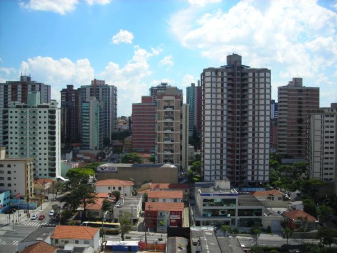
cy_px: 126
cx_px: 168
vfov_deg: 37.7
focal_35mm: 38
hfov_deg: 49.0
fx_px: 370
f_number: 6.4
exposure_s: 1/214
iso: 50
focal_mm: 6.3
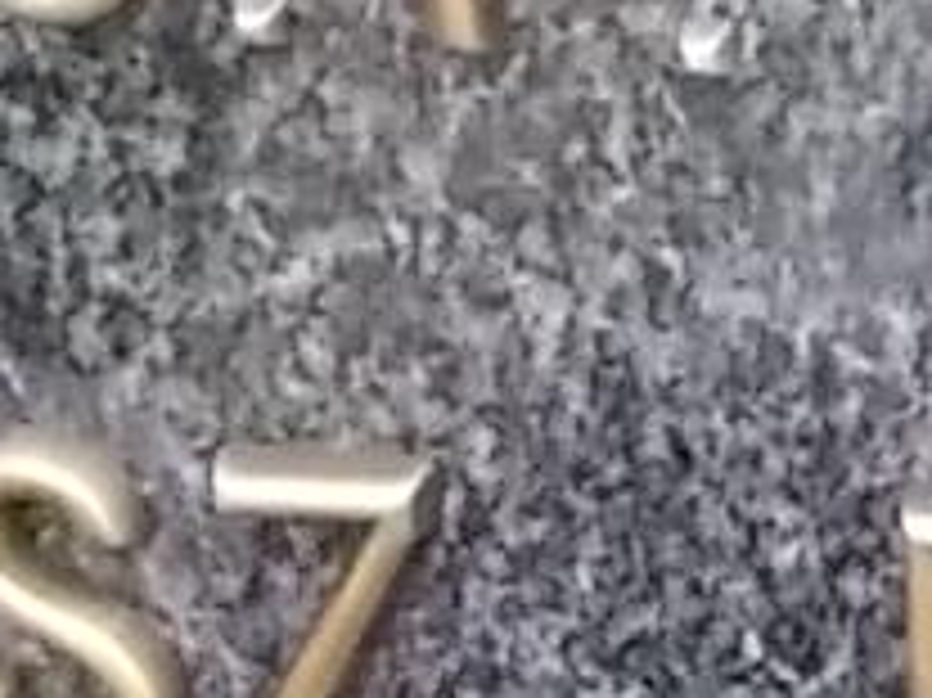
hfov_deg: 9.8
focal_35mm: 201
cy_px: 1180
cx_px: 973
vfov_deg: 7.2
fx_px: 5409
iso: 400
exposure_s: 1/160
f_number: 8
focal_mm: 4.6
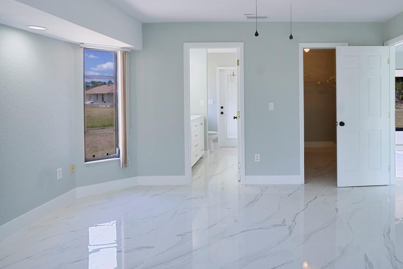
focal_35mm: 24
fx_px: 269
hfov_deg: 72.0
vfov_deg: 52.6
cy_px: 102
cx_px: 262
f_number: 8
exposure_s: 1/3
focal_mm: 12
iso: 100
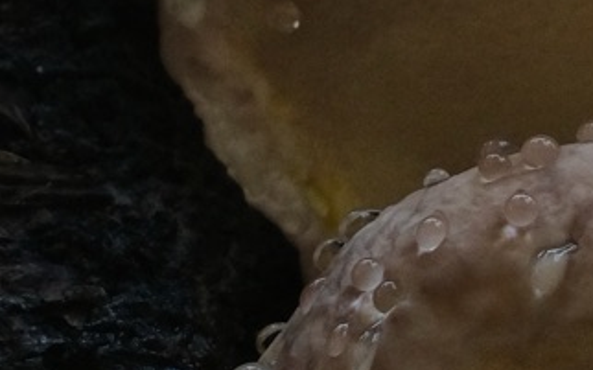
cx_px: 567
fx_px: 6268
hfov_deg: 5.4
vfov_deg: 3.4
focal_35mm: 388
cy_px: 145
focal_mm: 45
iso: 1250
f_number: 5.6
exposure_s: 1/400
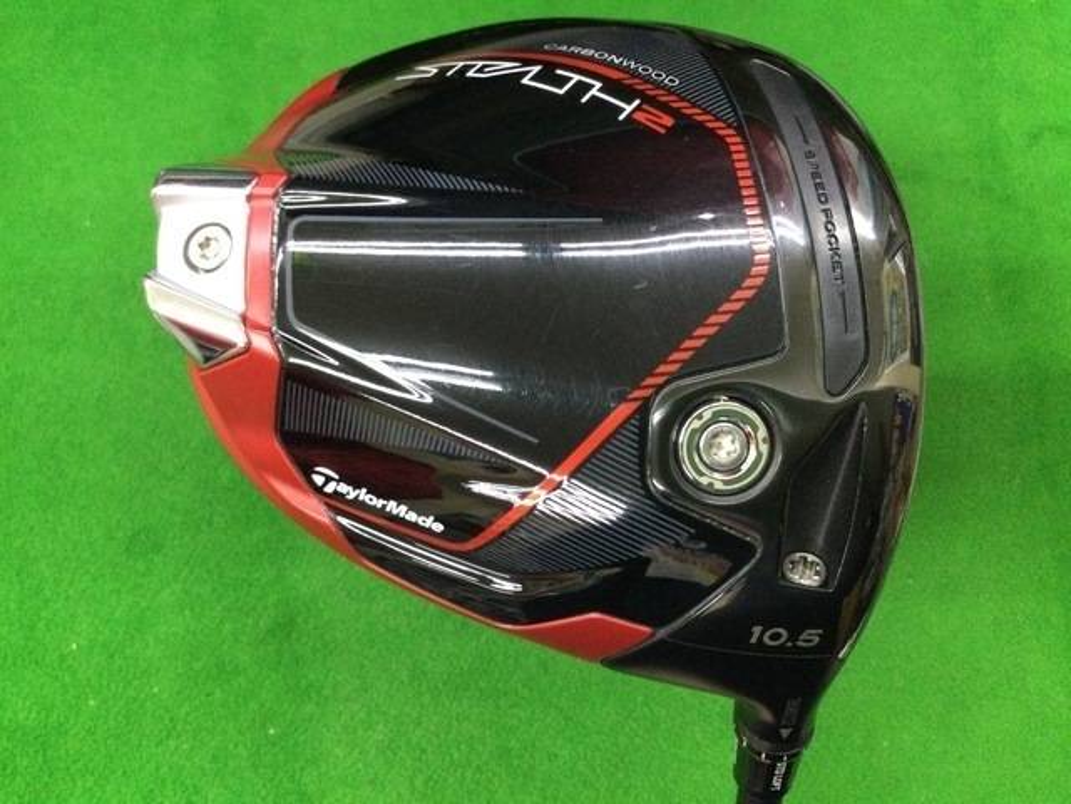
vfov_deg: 45.4
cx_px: 536
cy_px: 402
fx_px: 959
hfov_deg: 58.4
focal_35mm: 31
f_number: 2.4
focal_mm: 3.3
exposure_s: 1/30
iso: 200
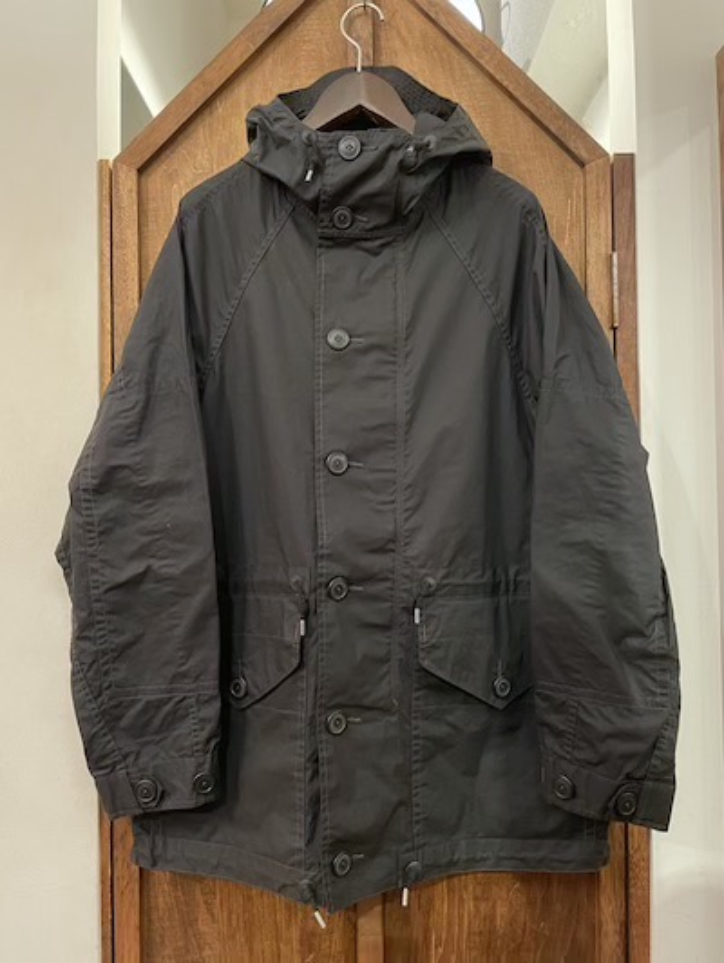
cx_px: 362
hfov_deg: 53.1
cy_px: 482
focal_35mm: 26
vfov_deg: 67.3
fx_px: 724
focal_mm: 4.2
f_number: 1.6
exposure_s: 1/30
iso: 800
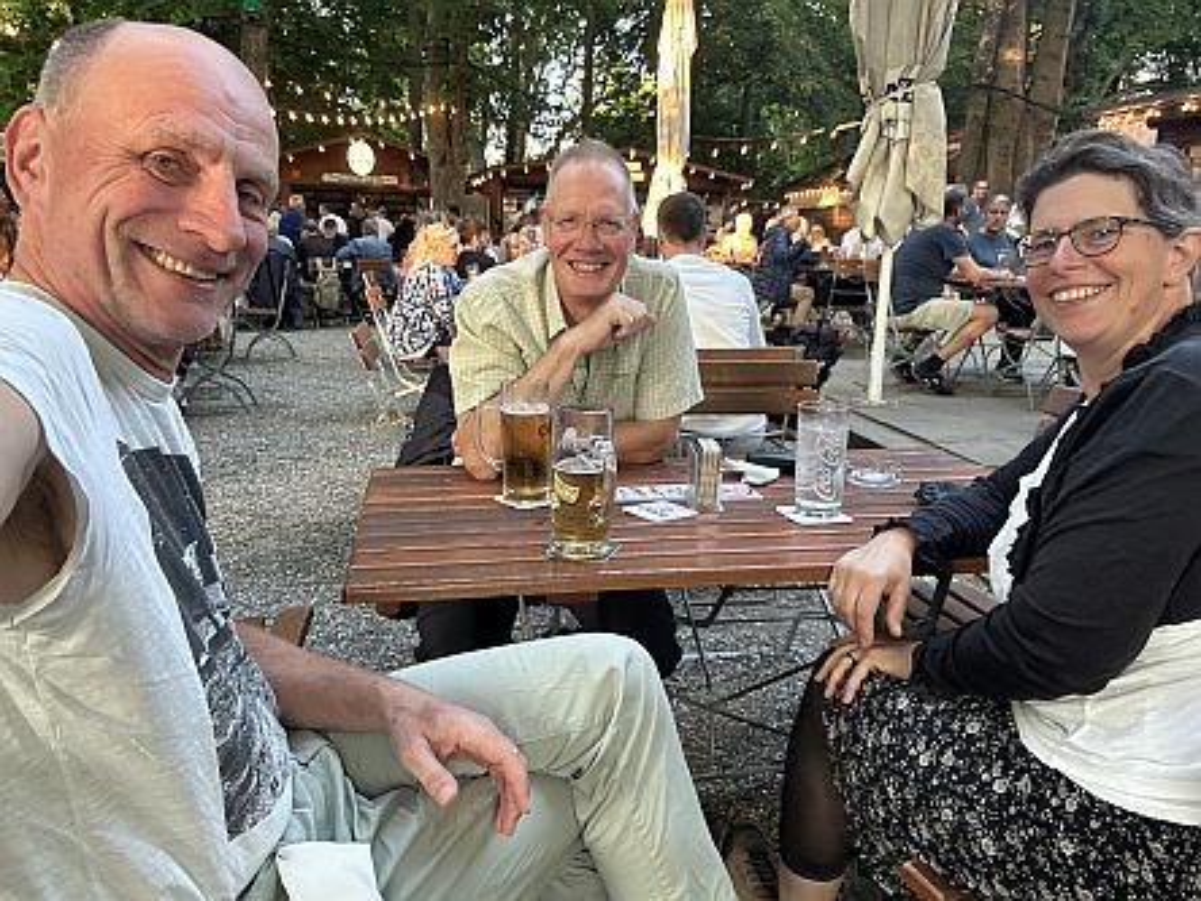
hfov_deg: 73.9
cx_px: 600
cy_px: 450
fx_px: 798
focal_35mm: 23
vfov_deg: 58.9
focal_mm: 2.69
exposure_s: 1/50
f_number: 1.9
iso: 100
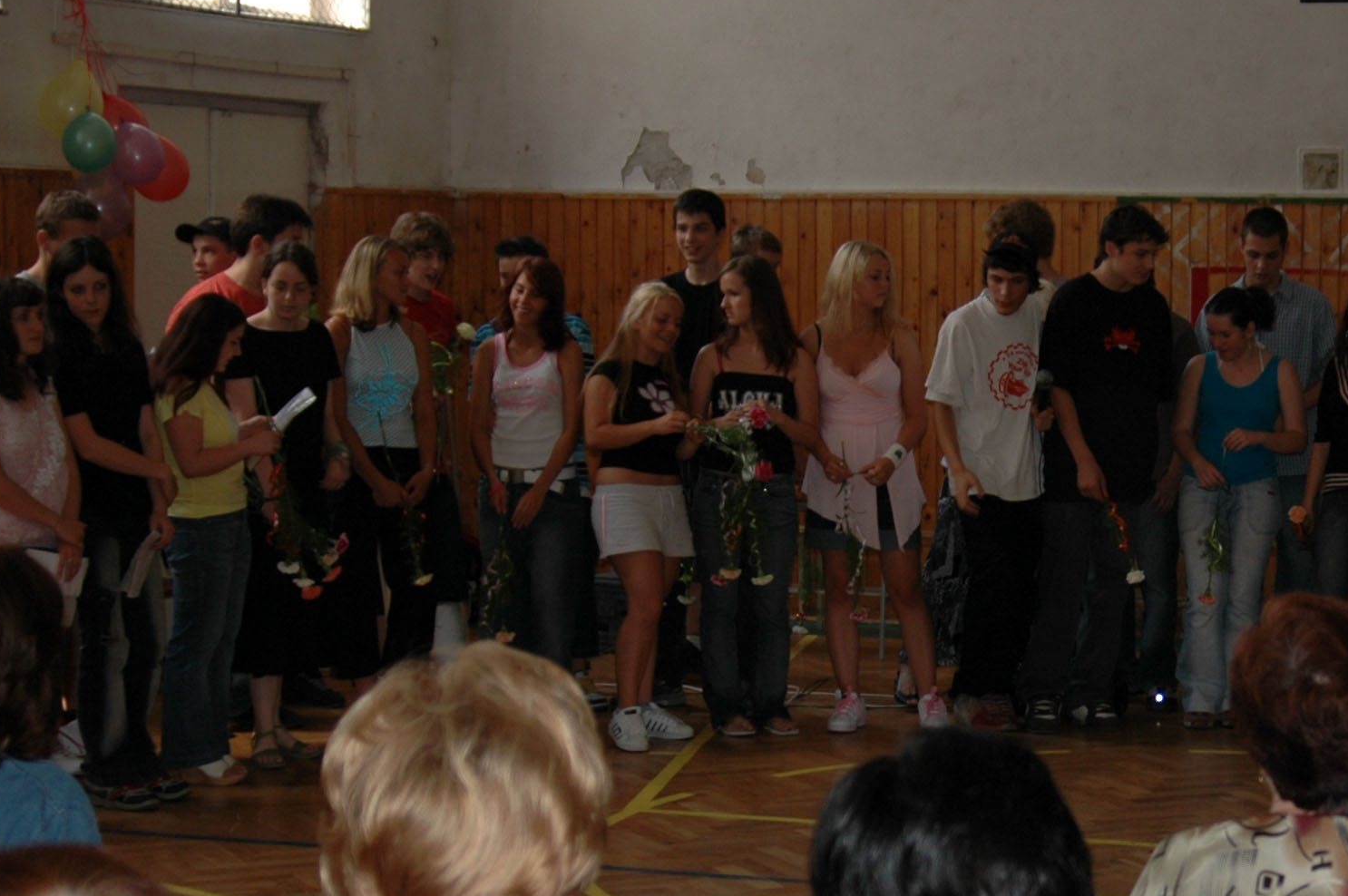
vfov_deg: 16.0
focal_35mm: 85
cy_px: 664
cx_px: 1162
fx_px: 3180
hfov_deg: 23.4
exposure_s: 1/60
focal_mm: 28
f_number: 3.3
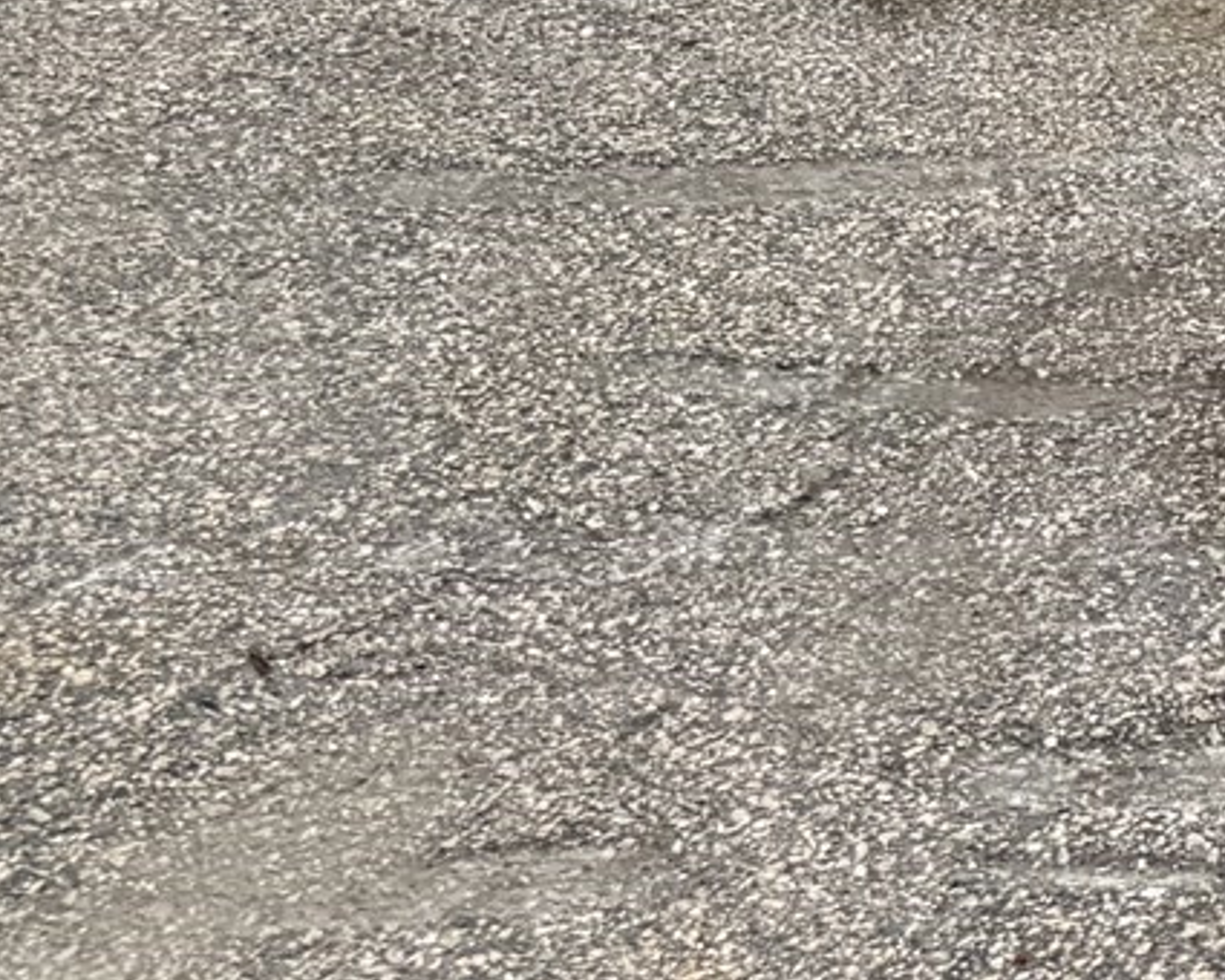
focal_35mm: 113
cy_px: -1121
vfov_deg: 11.8
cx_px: 2381
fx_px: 4097
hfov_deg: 14.4
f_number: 1.78
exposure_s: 1/3145
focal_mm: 6.76
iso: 80
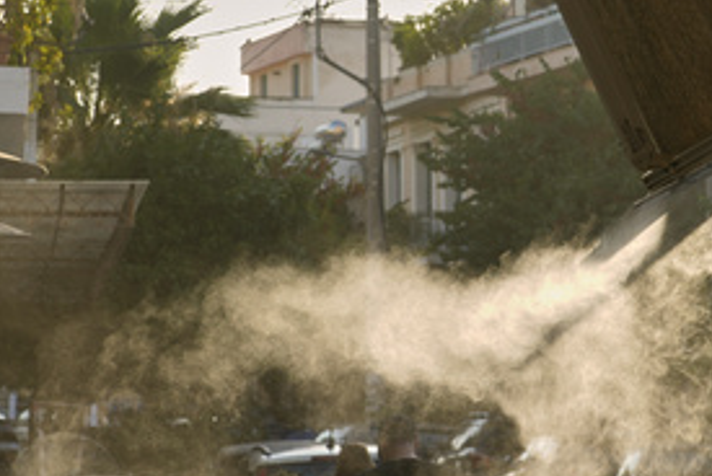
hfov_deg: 11.0
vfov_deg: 7.4
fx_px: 3682
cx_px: 469
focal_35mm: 186
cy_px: 213
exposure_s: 1/160
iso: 50
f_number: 5.6
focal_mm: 50
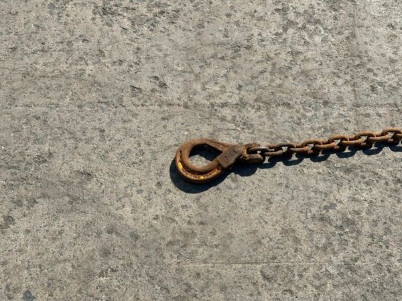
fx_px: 557
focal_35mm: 48
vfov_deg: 30.3
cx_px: 201
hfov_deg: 39.7
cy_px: 150
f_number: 1.78
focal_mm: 6.86
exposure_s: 1/4566
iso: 64
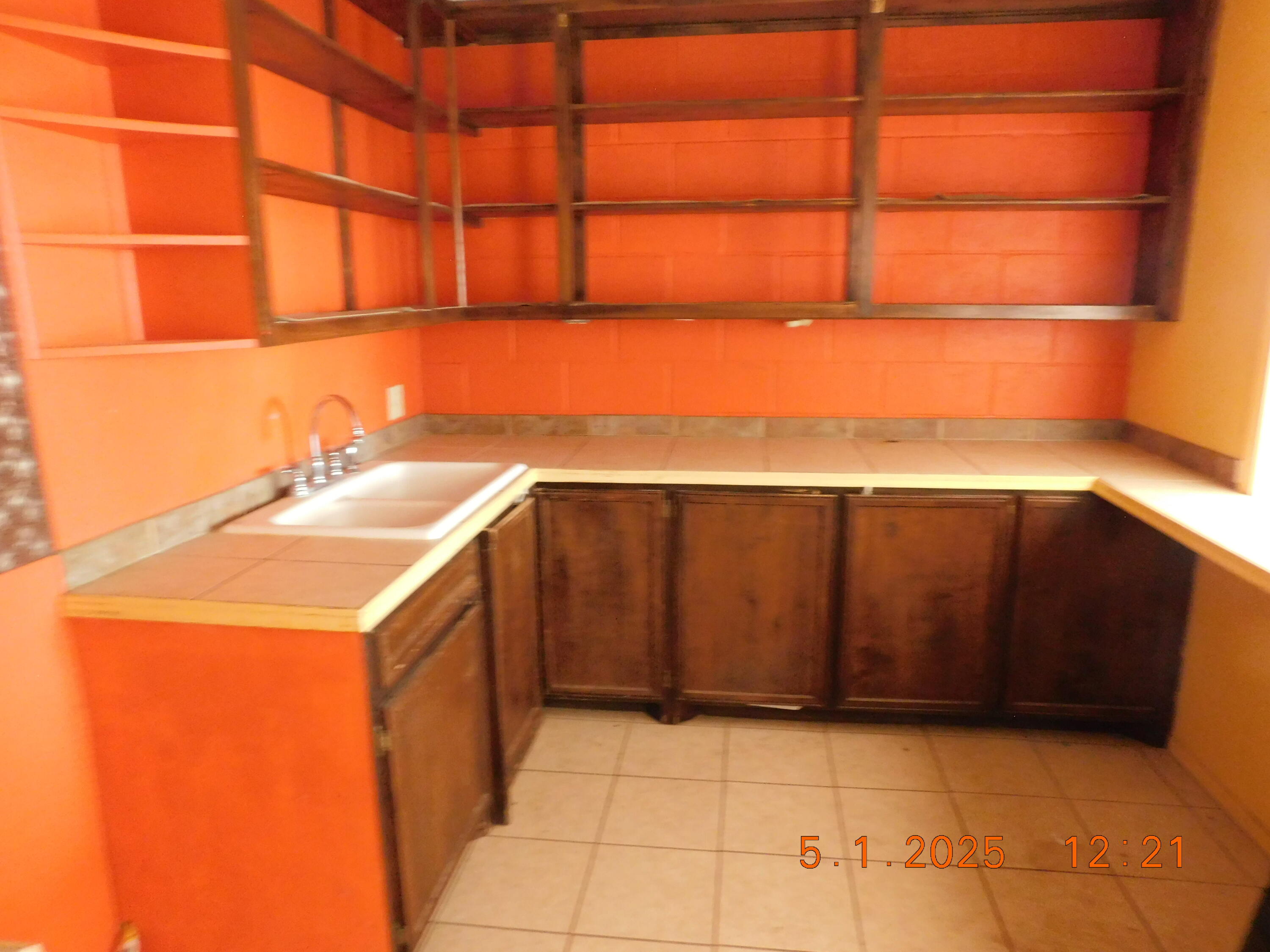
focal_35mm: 23
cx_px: 635
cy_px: 476
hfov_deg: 73.9
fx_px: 844
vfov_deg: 58.9
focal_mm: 4
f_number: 3
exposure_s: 1/5
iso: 800
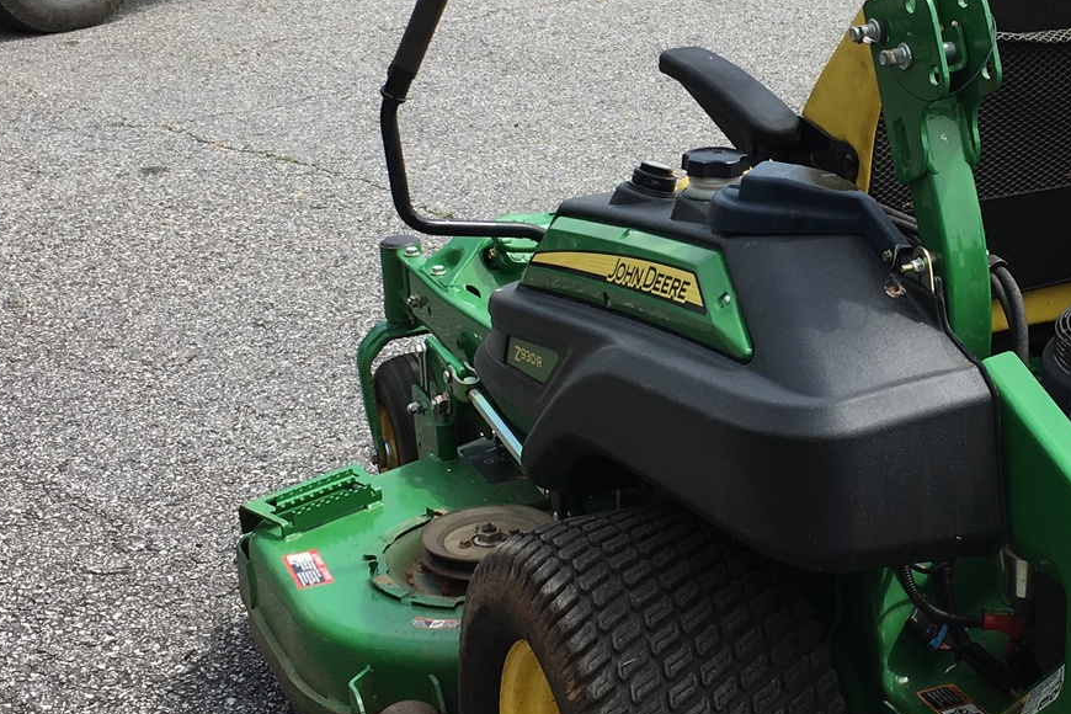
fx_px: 2112
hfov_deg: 28.0
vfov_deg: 19.1
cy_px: 199
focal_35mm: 71
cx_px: 809
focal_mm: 4.15
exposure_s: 1/974
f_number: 2.2
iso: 25
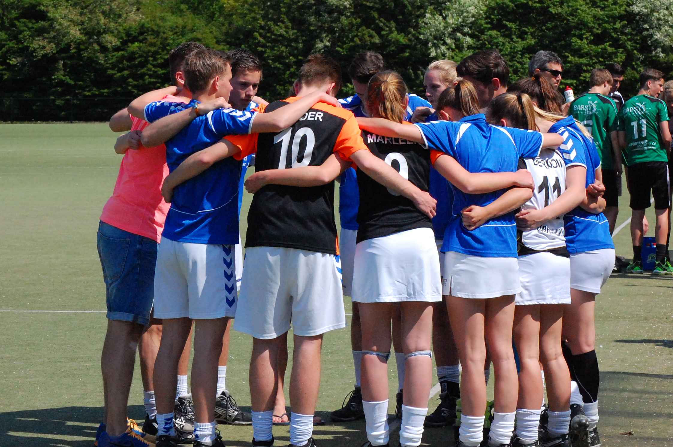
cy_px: 224
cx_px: 336
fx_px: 2017
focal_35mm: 108
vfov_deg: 12.7
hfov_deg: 18.9
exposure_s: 1/2500
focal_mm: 72
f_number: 13
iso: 1600
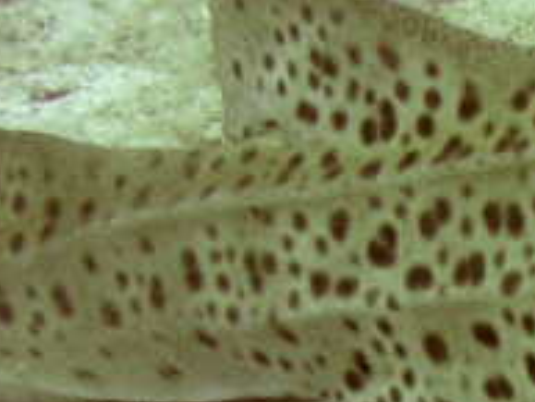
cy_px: 305
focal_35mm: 167
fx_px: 2583
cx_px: 1045
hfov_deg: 10.9
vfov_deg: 8.9
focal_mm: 6
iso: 50
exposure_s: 1/125
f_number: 2.8
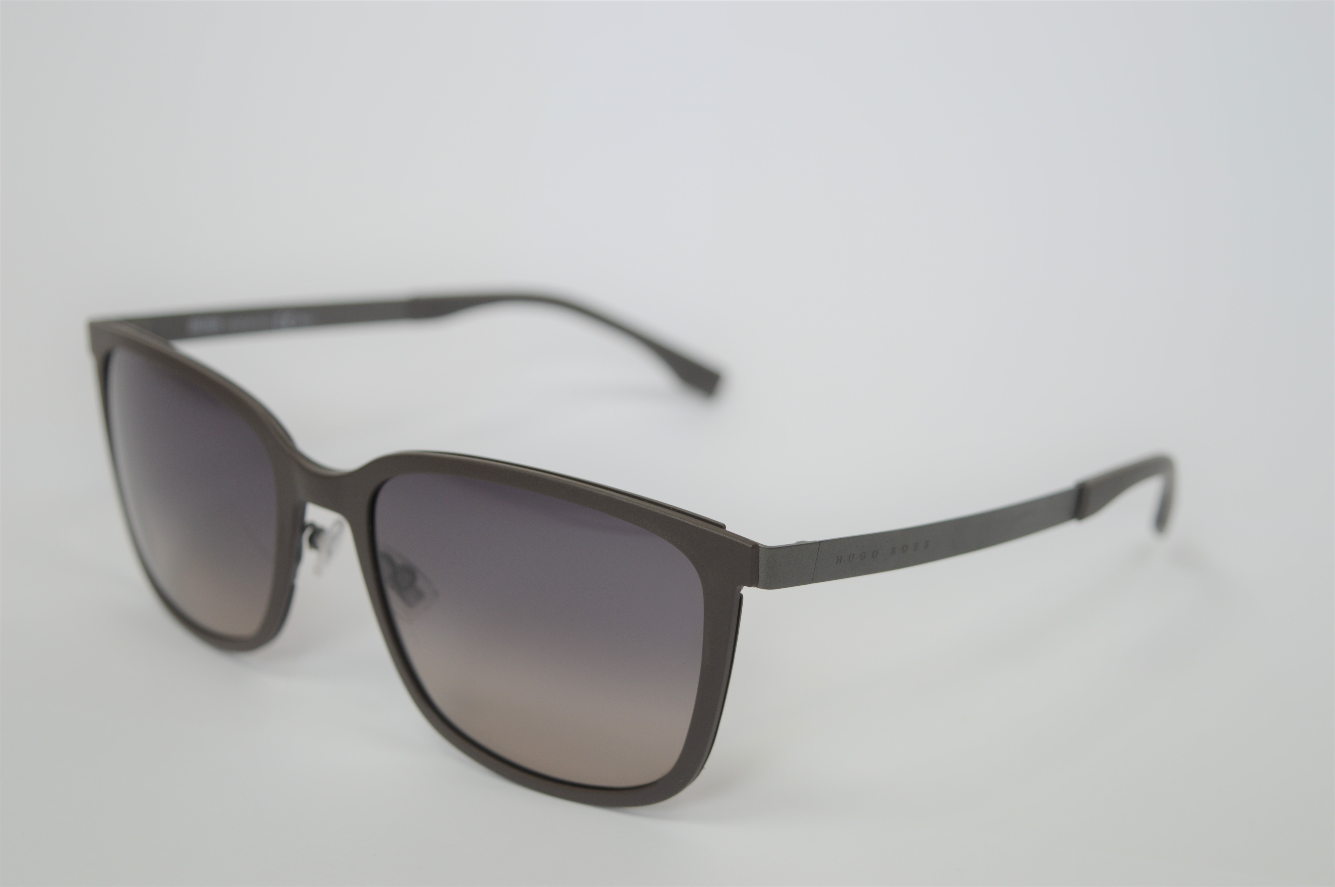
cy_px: 444
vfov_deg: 19.7
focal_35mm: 69
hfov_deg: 29.3
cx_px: 668
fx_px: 2556
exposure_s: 1/125
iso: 110
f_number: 5.6
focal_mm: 46
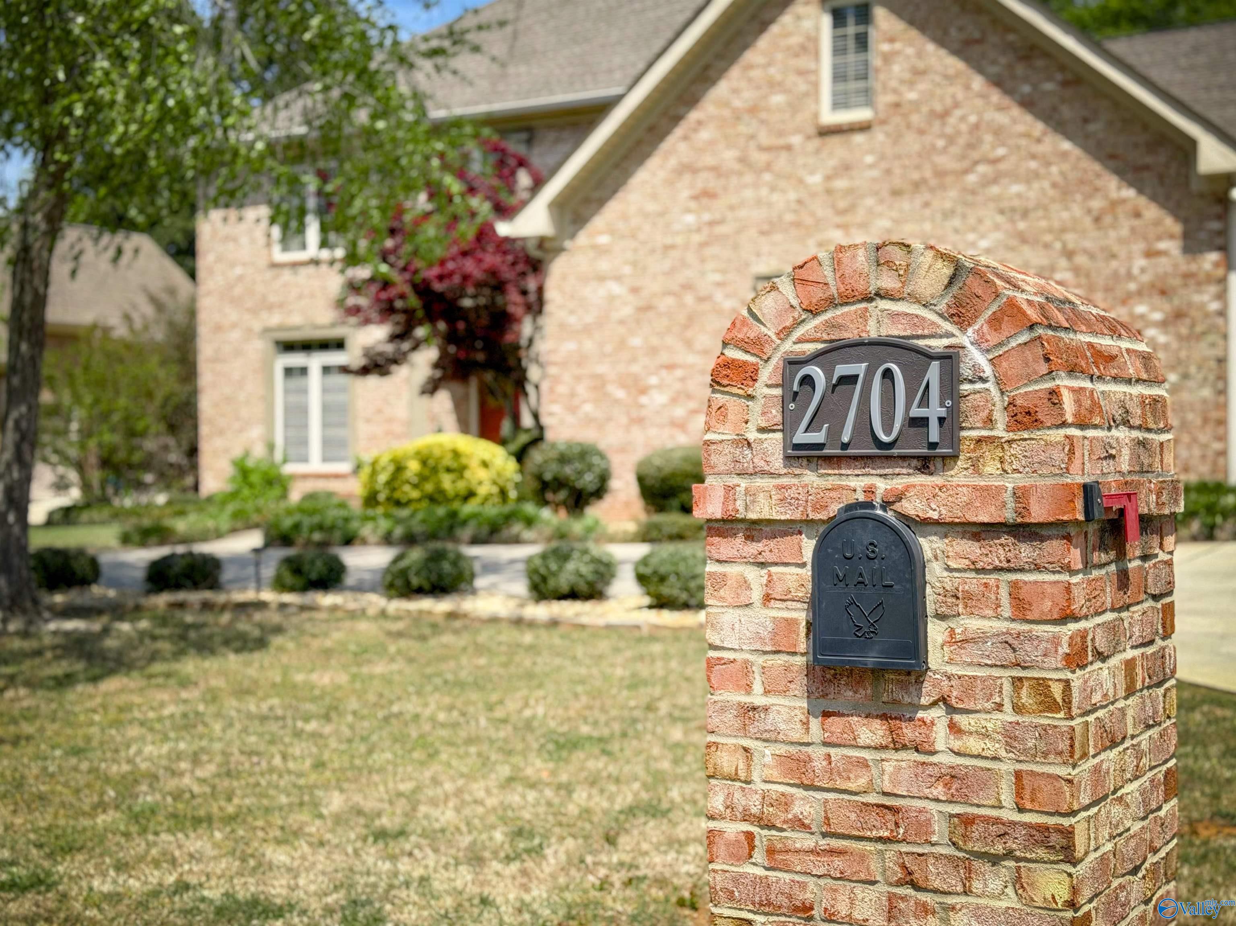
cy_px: 463
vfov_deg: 30.3
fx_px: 1714
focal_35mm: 48
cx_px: 618
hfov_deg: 39.7
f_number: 1.78
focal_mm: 6.76
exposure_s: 1/3891
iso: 64
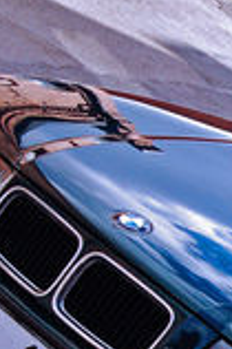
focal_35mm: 255
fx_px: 2470
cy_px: 322
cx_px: 453
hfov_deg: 5.3
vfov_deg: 8.1
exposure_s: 1/400
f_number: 13
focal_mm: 42
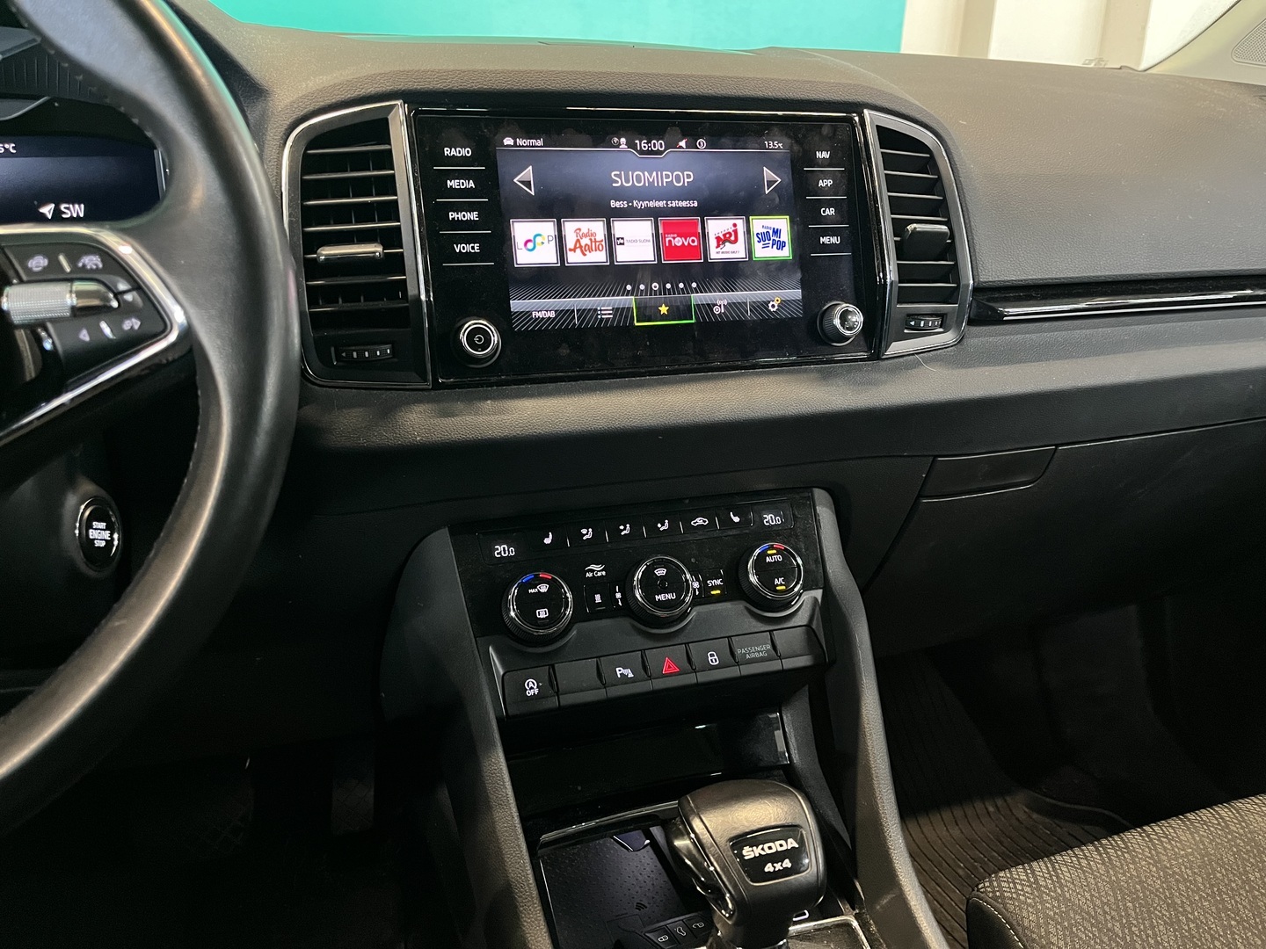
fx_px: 951
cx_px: 633
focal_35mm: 26
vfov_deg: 53.1
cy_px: 474
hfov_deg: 67.3
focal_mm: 5.1
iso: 400
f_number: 1.6
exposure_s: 1/50
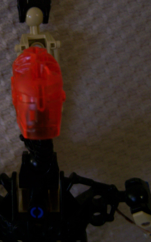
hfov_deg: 22.5
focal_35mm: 57
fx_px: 375
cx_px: 31
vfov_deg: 35.7
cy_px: 125
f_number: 2.8
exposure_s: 1/8
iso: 160
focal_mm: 6.3
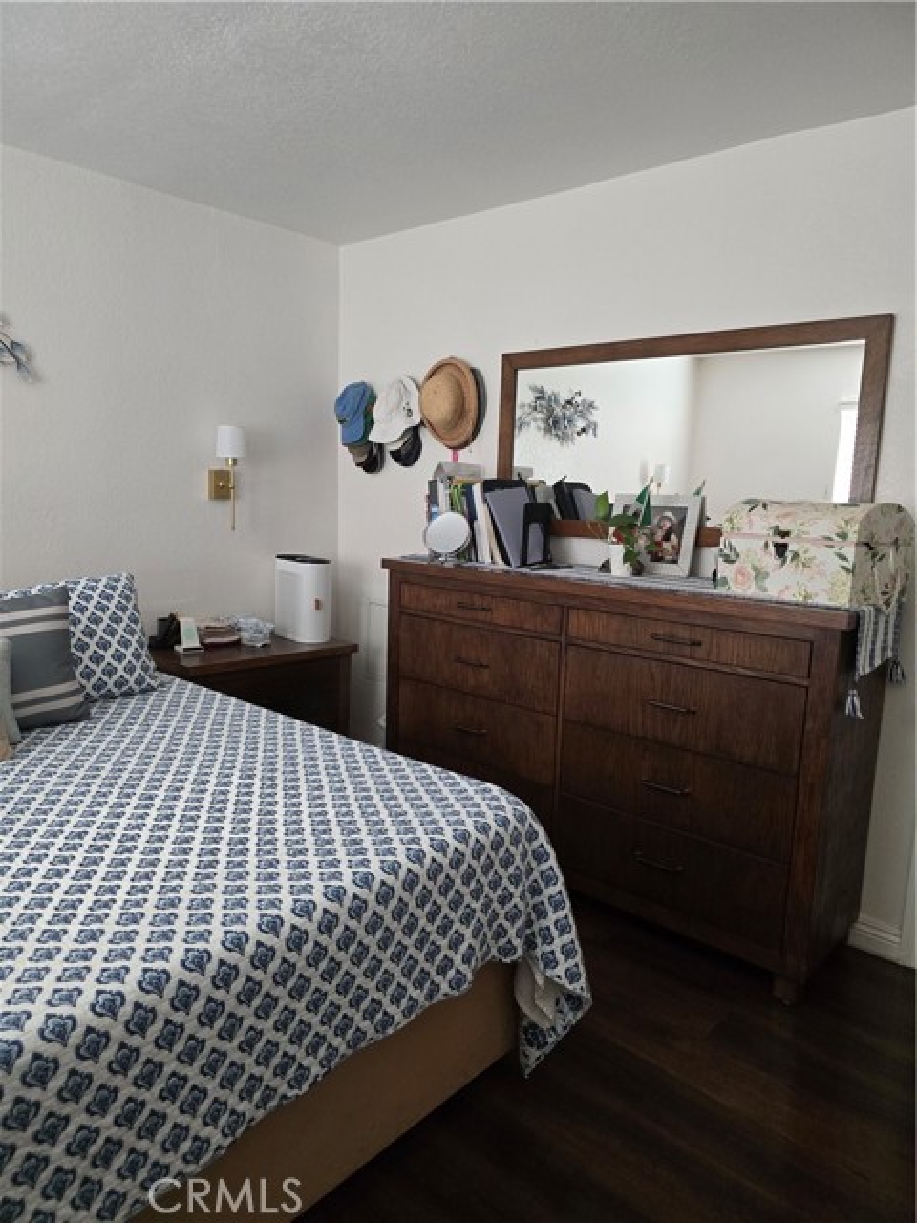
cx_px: 458
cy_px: 612
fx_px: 812
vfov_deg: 73.9
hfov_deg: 58.9
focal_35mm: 23
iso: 800
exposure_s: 1/120
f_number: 1.7
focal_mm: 6.3
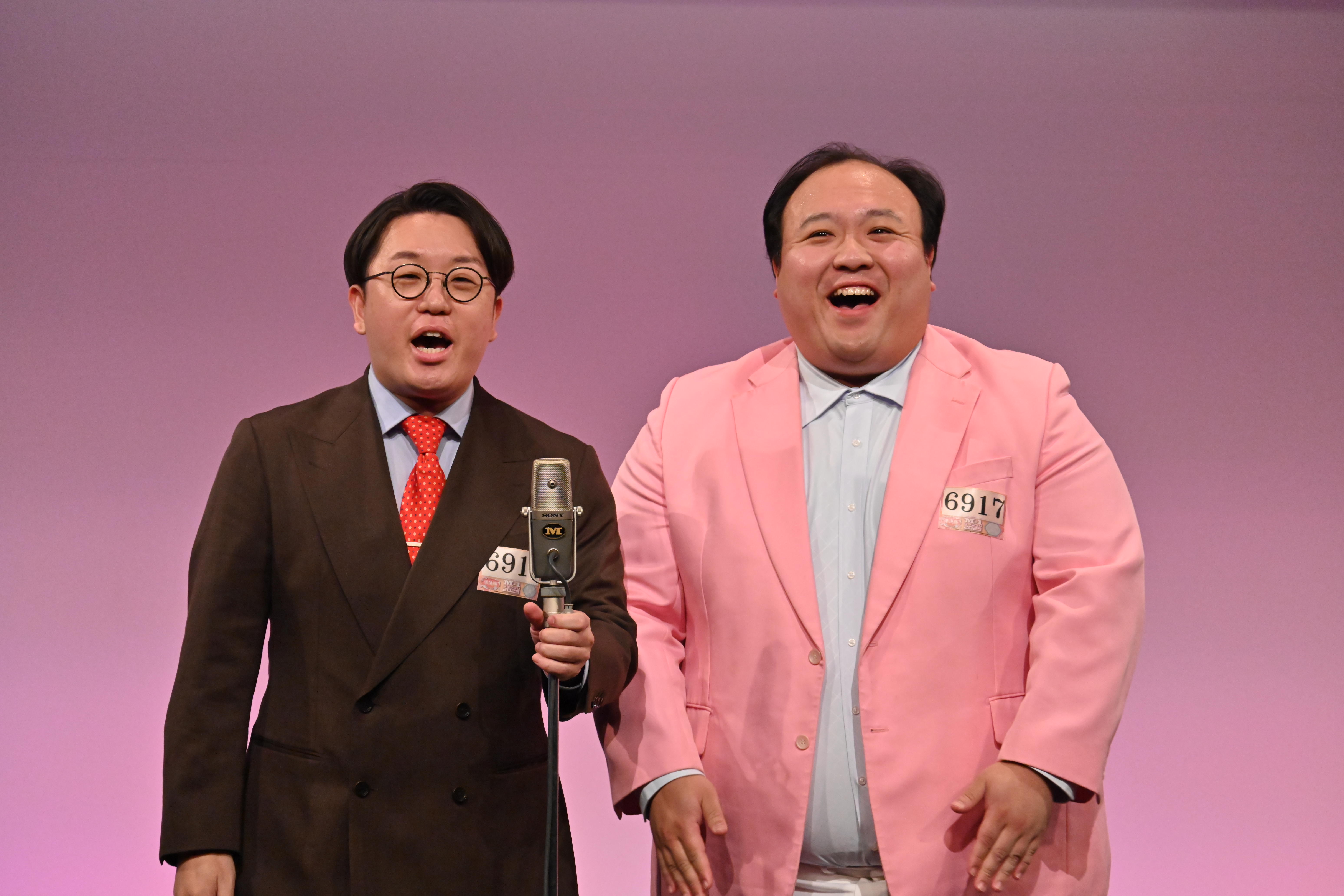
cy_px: 448
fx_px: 11199
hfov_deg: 6.9
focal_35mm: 300
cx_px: 672
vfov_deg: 4.6
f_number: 7.1
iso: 5000
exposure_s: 1/400
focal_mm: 300
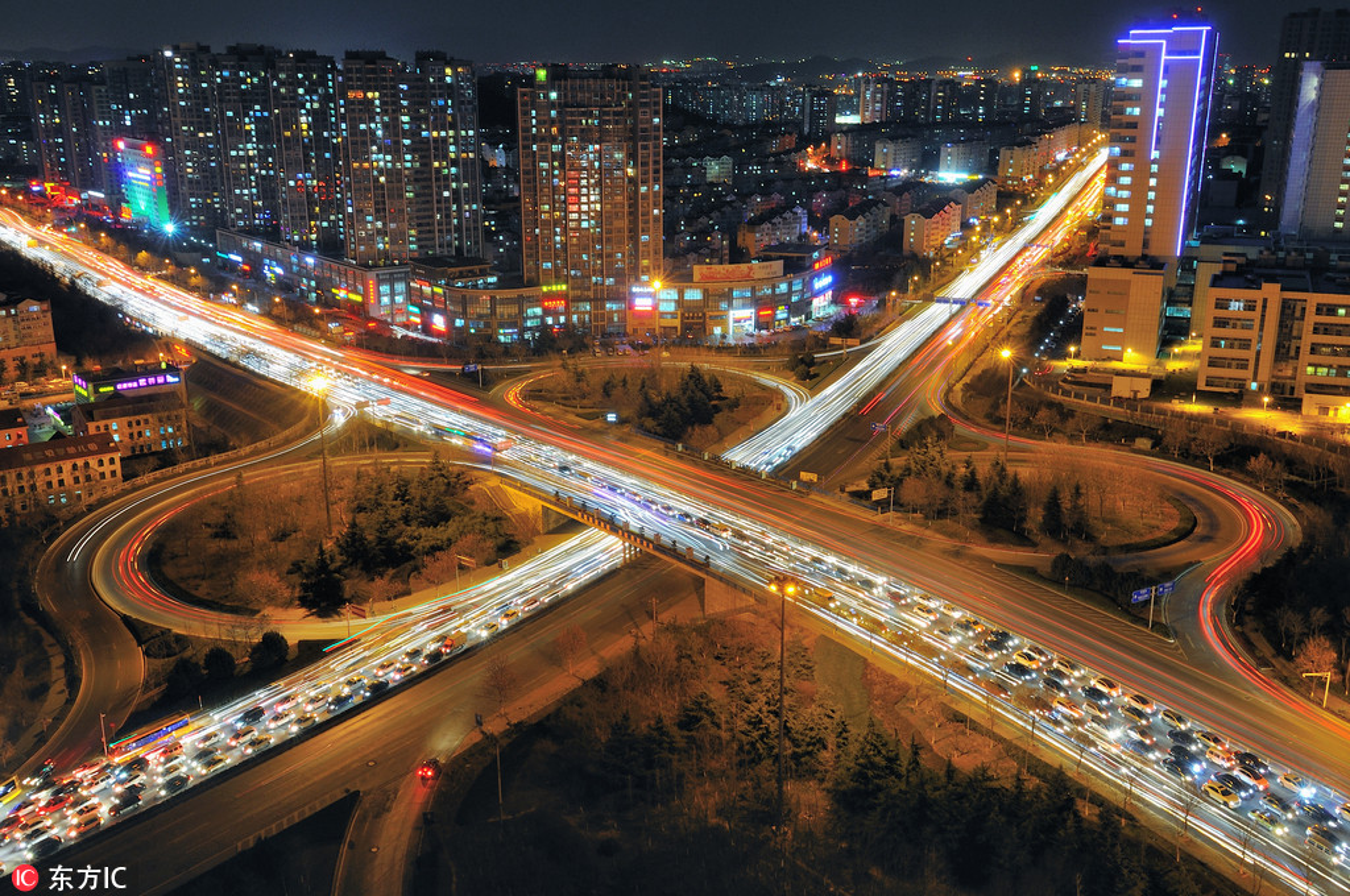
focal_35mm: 36
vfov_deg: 36.8
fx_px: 1348
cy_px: 448
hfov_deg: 53.2
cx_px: 675
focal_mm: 24
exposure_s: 13
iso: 200
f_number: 13
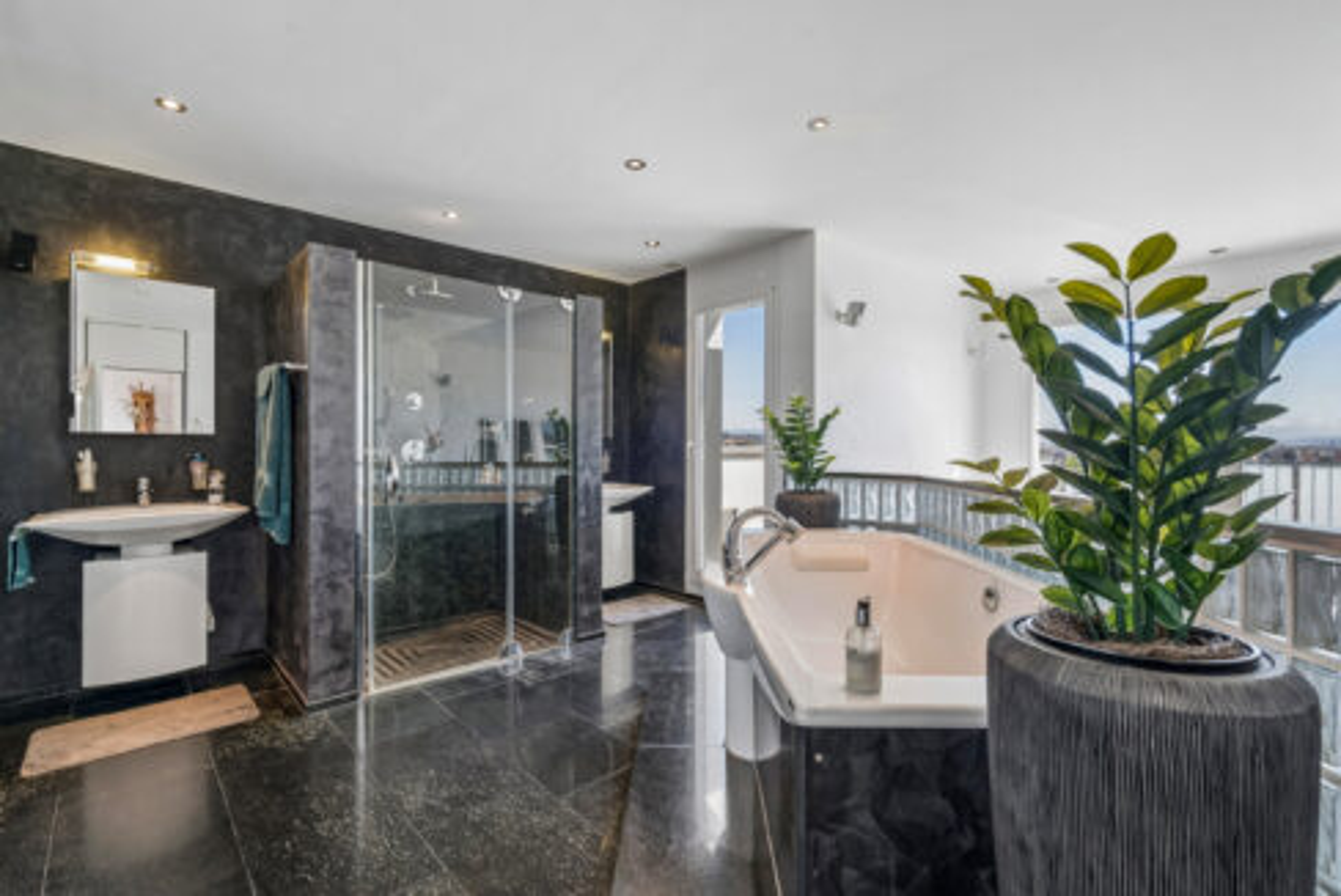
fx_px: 596
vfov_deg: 73.8
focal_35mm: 16
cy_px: 448
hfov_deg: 96.7
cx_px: 670
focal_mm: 16
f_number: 9
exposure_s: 1/20
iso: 250
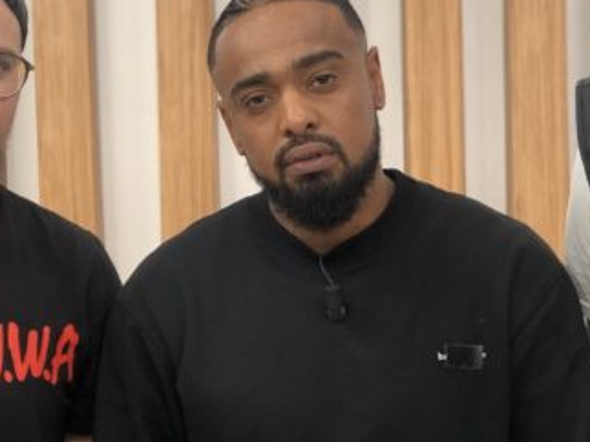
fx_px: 1806
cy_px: 104
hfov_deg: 18.5
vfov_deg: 13.9
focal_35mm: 106
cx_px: 345
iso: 20
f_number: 2.8
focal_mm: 6.6
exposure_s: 1/31
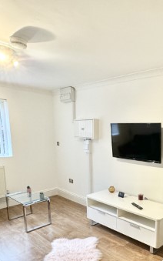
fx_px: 199
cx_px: 132
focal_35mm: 28
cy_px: 172
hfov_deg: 42.4
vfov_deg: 64.8
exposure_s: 1/50
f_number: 2.2
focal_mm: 2.22
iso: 250
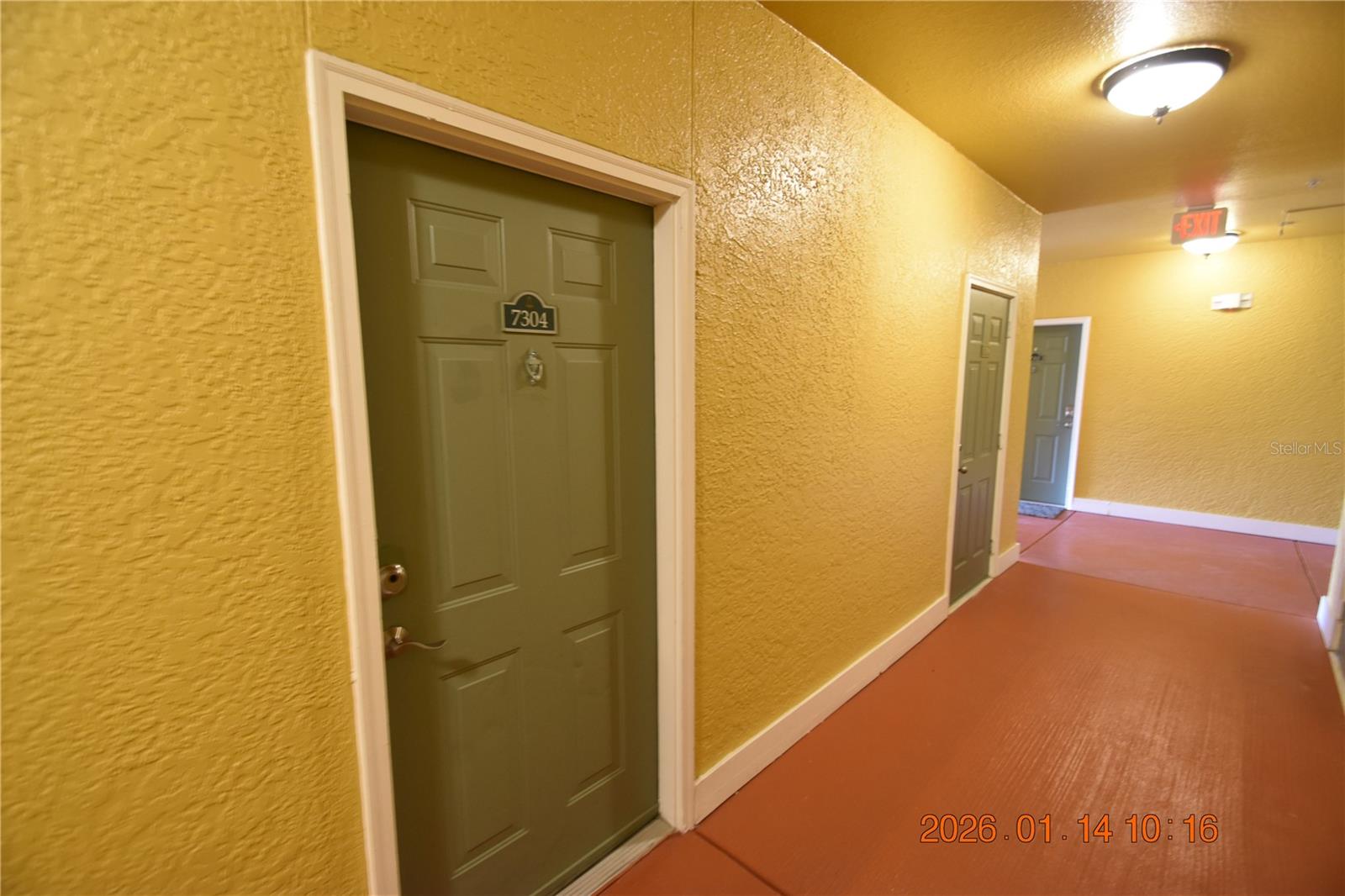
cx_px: 672
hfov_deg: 100.4
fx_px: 560
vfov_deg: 77.3
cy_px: 448
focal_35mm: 15
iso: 800
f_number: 3.5
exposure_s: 1/6
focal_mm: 10
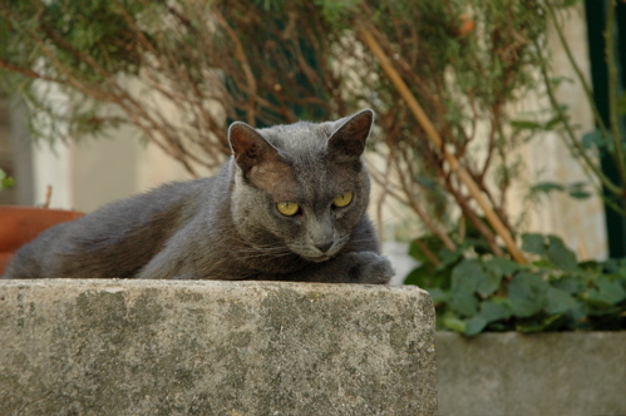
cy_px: 208
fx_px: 1825
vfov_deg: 13.0
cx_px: 313
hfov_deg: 19.5
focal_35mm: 105
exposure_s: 1/125
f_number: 5.6
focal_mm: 70
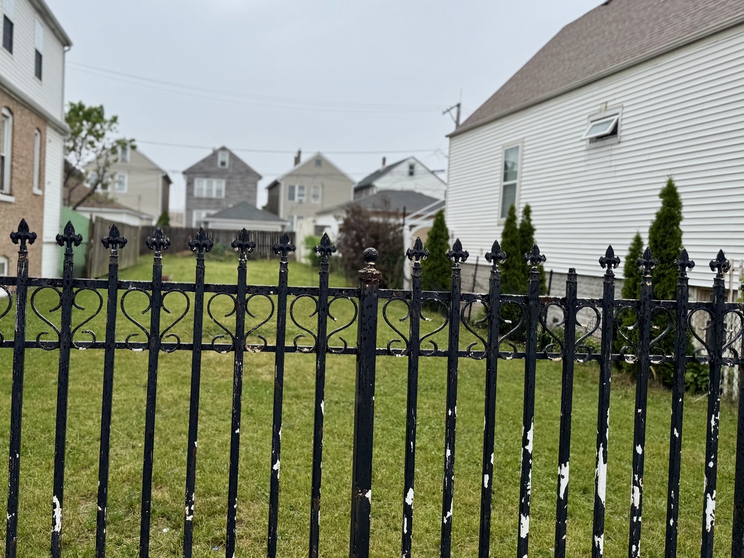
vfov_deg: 45.4
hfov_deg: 57.5
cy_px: 246
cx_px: 272
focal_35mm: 31
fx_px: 666
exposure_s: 1/2110
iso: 80
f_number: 1.78
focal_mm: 6.76
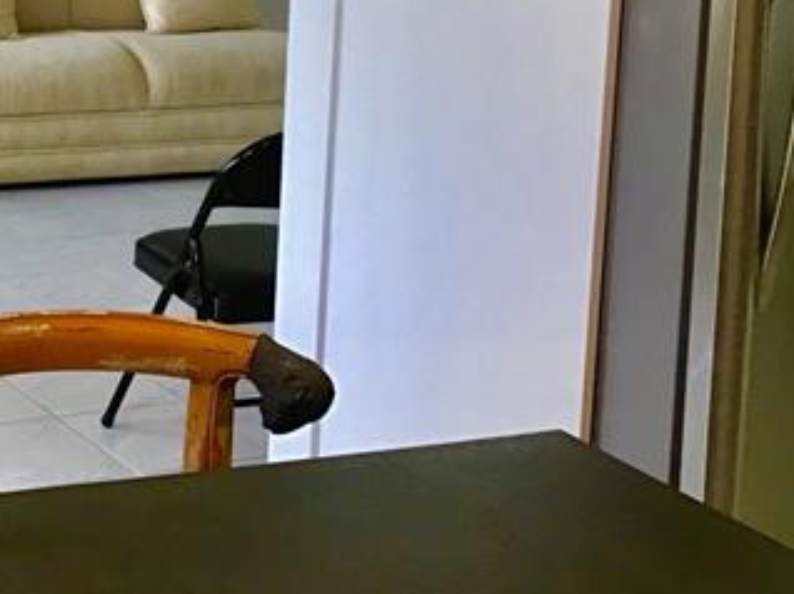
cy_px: -37
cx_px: -120
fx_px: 1788
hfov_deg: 23.2
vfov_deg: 18.3
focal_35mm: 78
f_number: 2.4
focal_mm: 3.3
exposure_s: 1/30
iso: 40
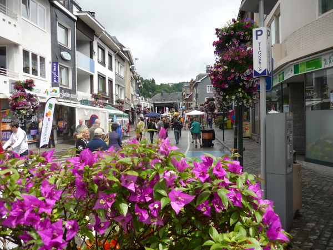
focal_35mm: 33
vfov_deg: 42.9
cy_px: 125
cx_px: 166
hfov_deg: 55.4
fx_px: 317
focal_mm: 5.5
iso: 100
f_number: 2.8
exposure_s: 1/800
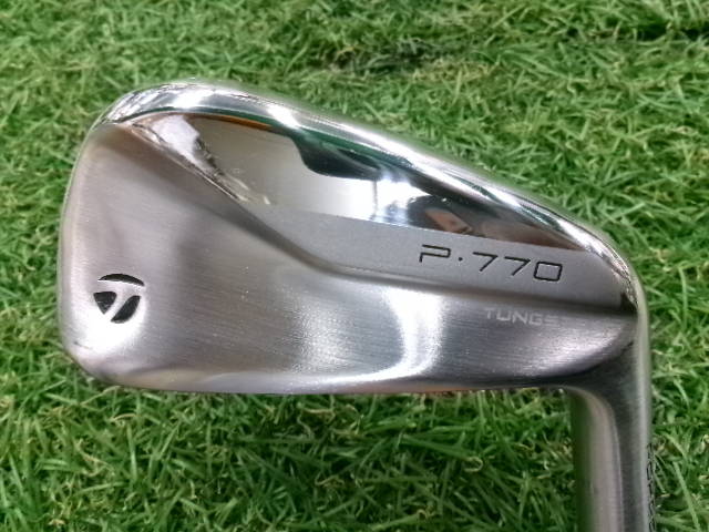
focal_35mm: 28
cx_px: 354
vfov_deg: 49.7
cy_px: 266
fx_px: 573
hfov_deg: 63.4
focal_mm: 5.1
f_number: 3.9
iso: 800
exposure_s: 1/42
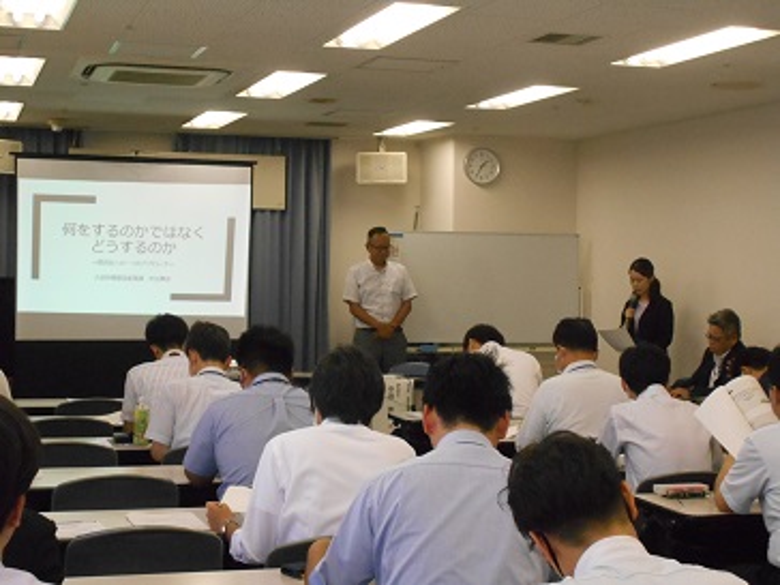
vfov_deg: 22.3
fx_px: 1487
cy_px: 292
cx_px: 390
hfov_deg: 29.4
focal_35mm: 66
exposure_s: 1/100
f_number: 5.3
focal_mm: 11.6
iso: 800
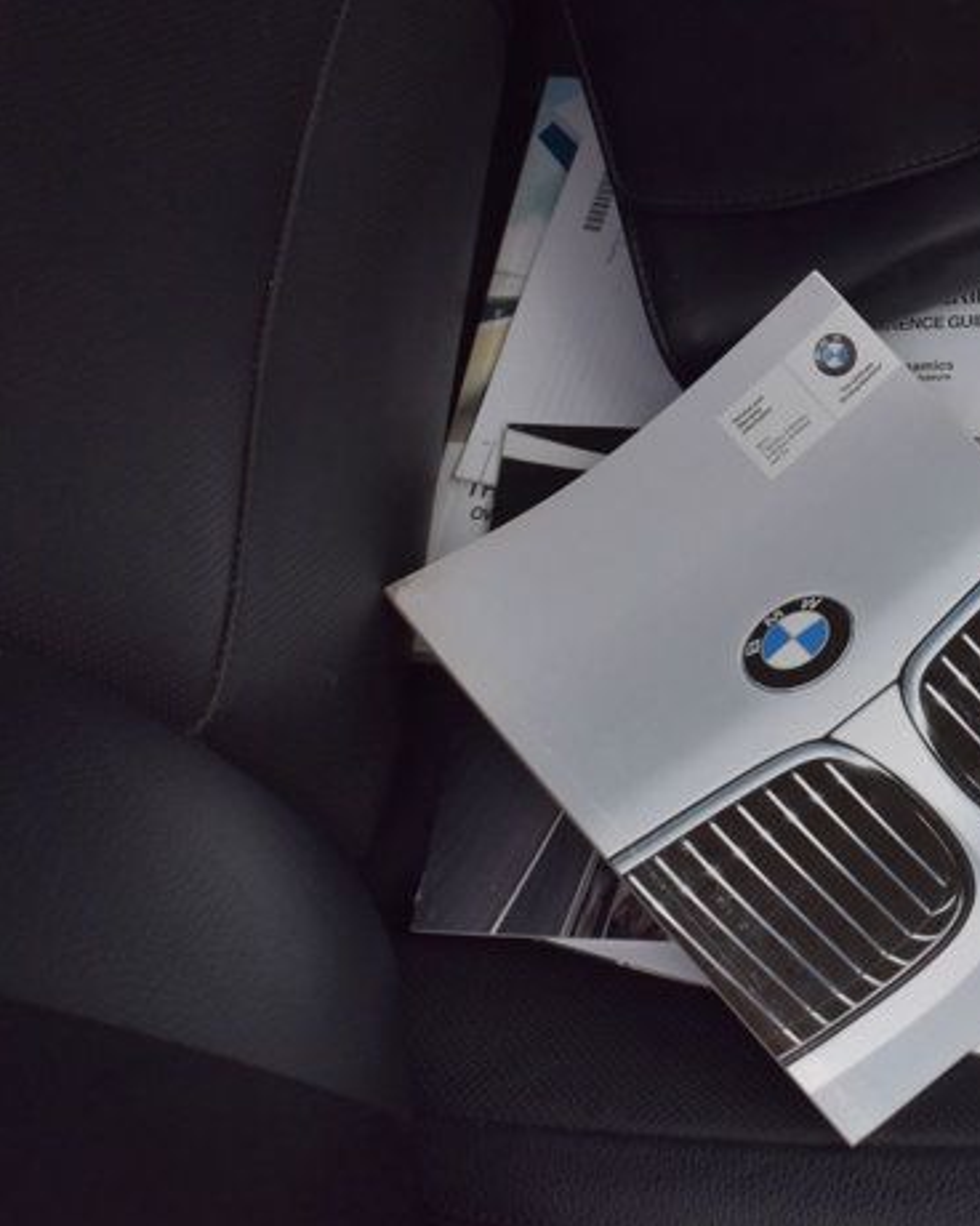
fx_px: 2612
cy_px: 352
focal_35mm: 72
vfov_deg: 26.2
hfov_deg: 20.0
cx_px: 1148
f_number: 8
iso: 400
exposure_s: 1/60
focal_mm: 23
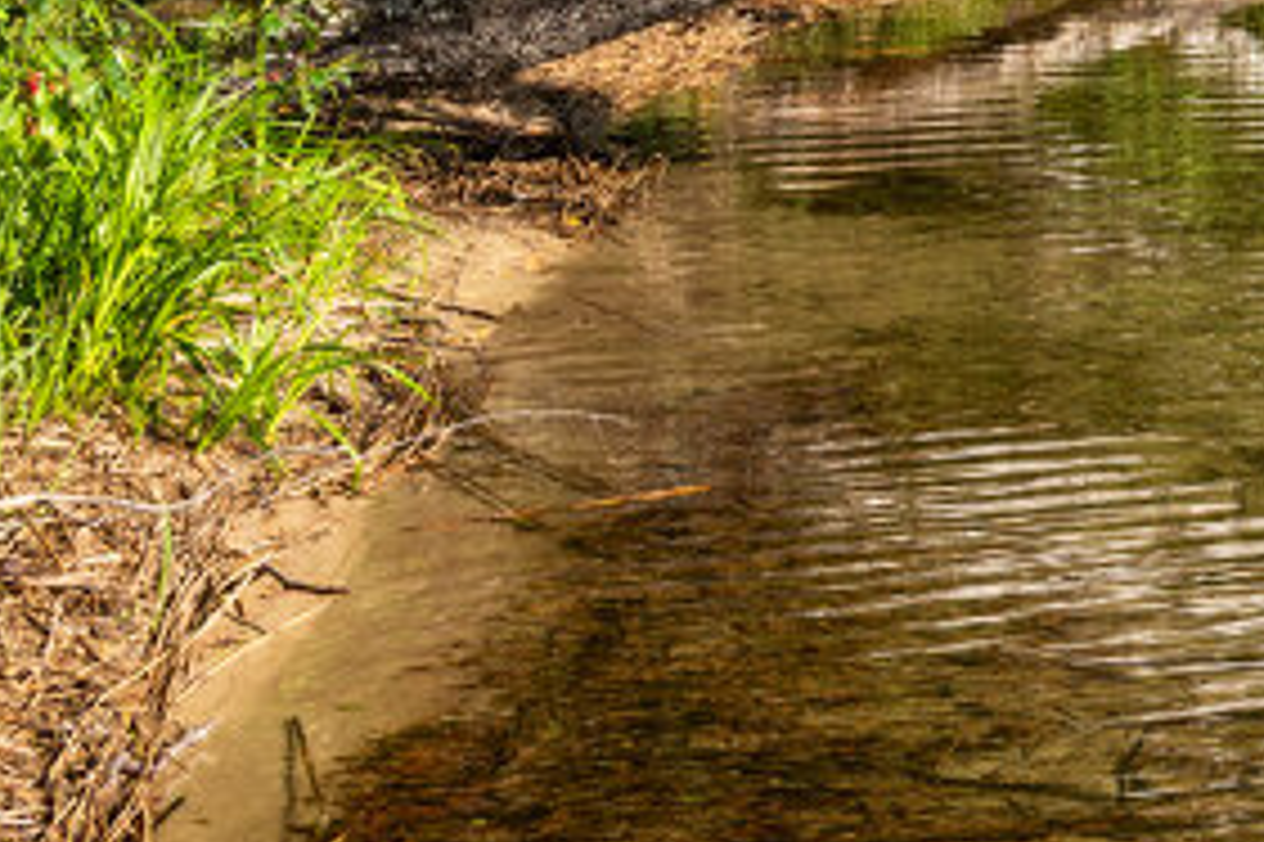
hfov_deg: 13.2
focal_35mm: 137
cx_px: 2404
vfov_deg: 9.4
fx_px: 4807
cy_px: -835
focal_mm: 32
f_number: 13
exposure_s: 1/160
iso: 100
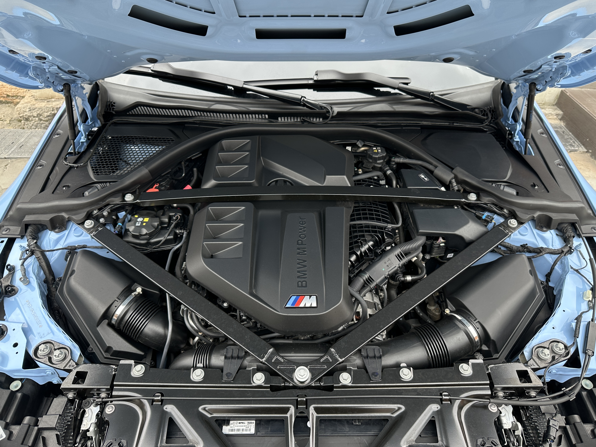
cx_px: 298
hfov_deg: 71.6
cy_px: 224
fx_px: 413
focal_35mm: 24
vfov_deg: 56.8
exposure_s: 1/215
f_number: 1.78
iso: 64
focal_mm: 6.86
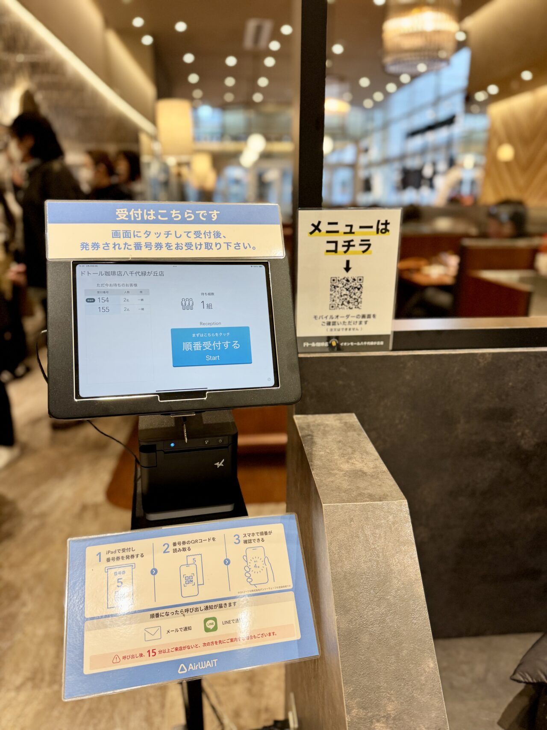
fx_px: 506
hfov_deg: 56.8
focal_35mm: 24
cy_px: 365
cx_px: 274
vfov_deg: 71.6
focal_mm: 6.76
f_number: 1.78
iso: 125
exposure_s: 1/100
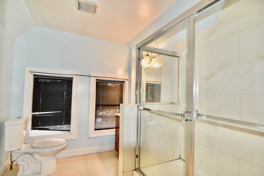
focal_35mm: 18
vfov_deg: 67.4
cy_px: 88
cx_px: 132
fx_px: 132
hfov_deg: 90.0
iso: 400
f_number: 2.8
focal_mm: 12
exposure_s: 1/60
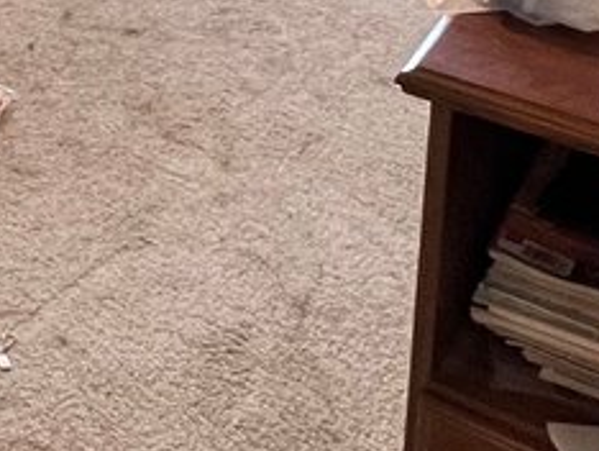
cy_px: -398
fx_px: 1455
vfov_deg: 15.0
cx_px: -544
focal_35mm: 84
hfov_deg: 17.7
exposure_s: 1/60
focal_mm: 1.57
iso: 320
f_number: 1.8
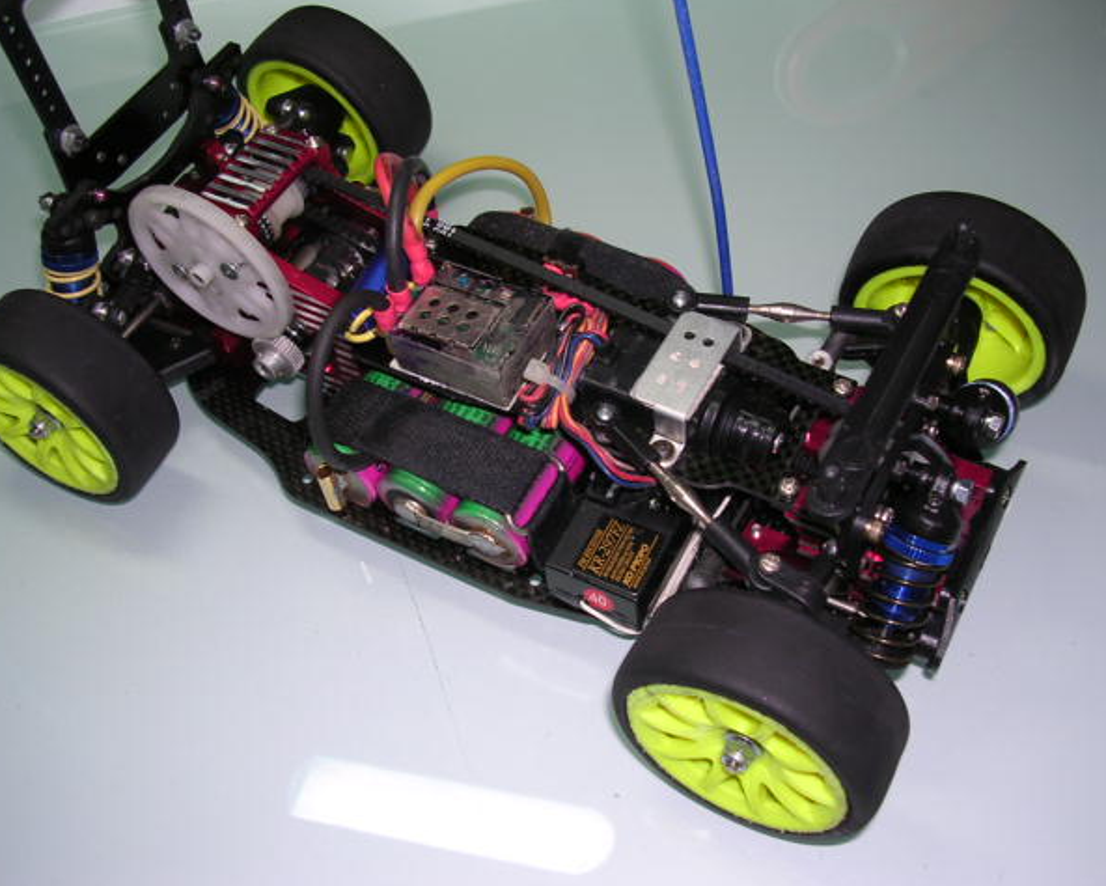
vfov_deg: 37.4
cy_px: 442
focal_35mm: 40
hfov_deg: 45.8
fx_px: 1310
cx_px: 543
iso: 100
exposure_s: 1/60.1
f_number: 2.8
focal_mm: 5.8
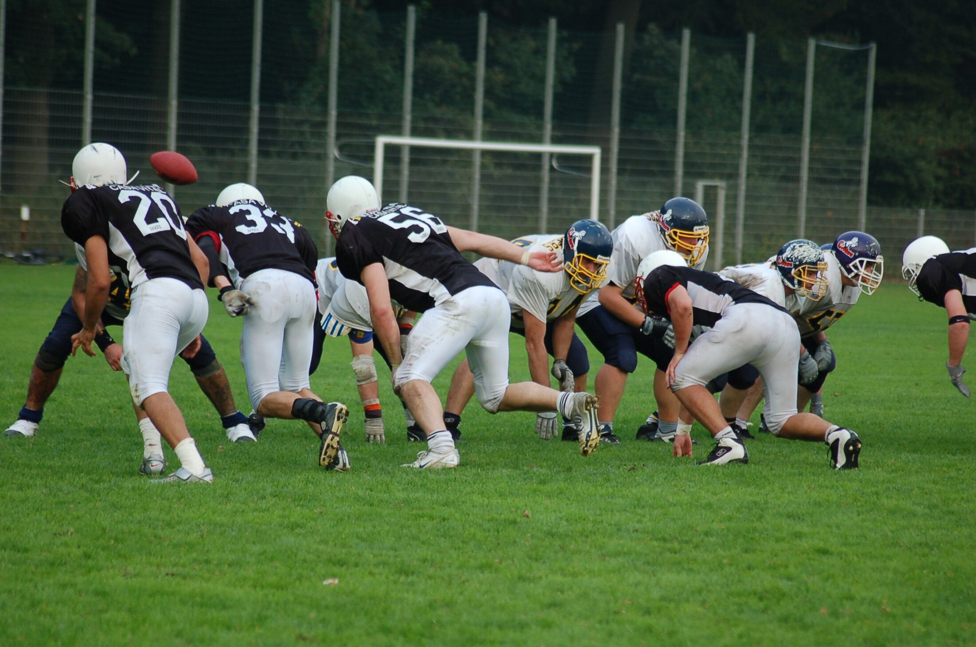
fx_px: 6088
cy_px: 324
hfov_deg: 9.2
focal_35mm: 225
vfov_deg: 6.1
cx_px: 488
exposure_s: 1/640
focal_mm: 150
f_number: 4.5
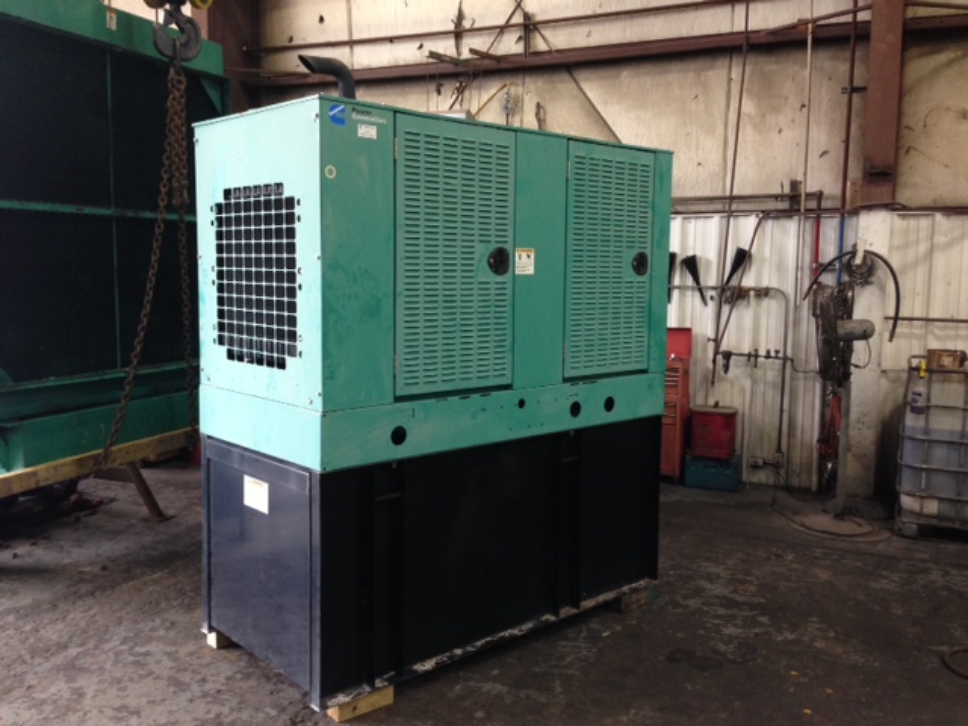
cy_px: 363
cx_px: 484
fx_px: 923
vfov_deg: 42.9
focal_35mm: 33
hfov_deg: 55.4
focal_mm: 4.13
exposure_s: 1/20
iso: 100
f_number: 2.4
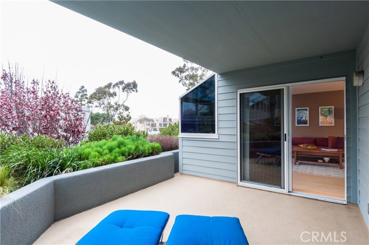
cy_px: 122
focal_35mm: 18
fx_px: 184
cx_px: 184
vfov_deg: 67.2
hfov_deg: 90.1
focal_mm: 12
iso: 200
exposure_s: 1/30
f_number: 14
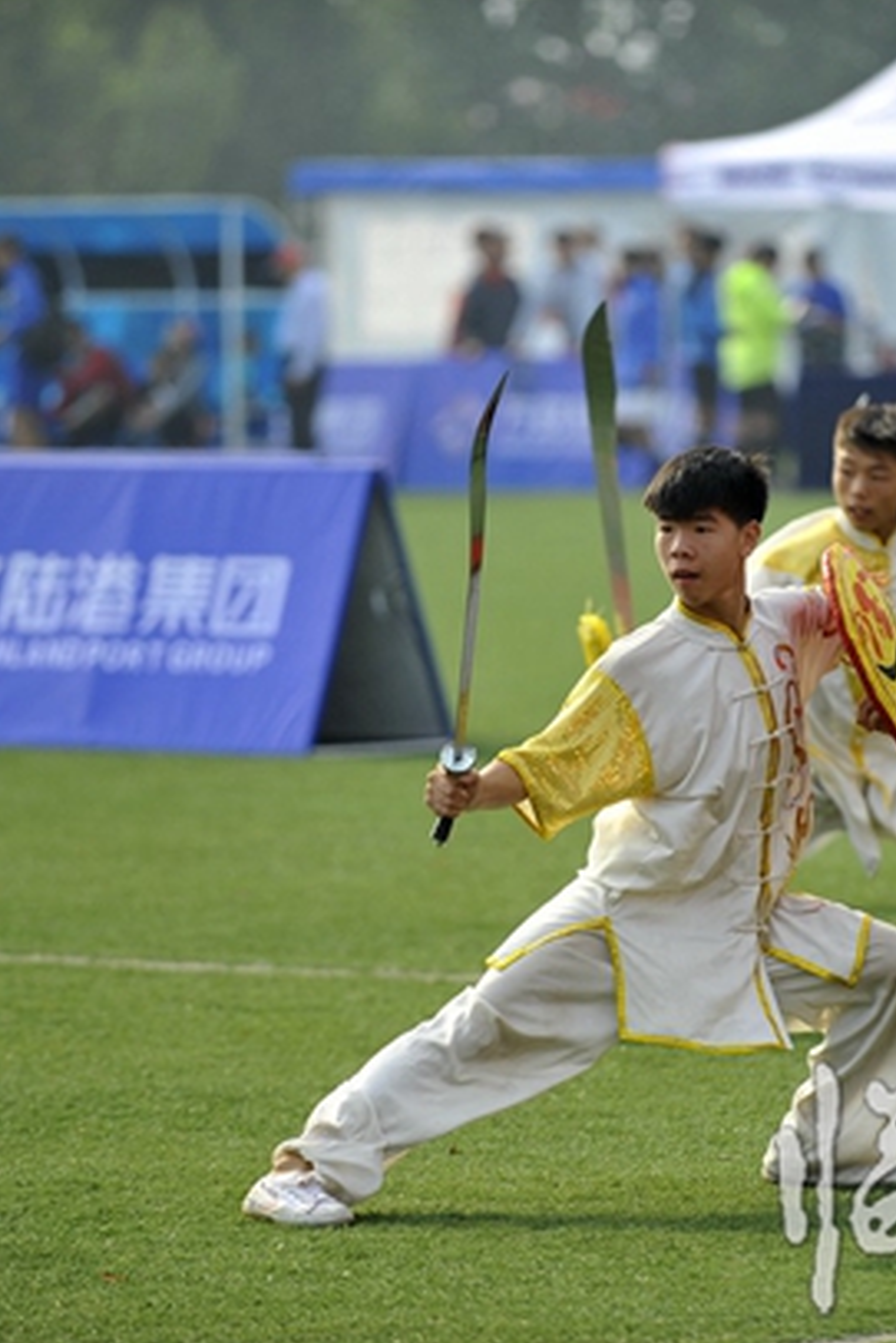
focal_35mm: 292
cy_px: 672
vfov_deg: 7.1
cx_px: 706
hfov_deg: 4.7
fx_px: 10891
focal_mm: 190
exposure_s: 1/4000
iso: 500
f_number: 3.2
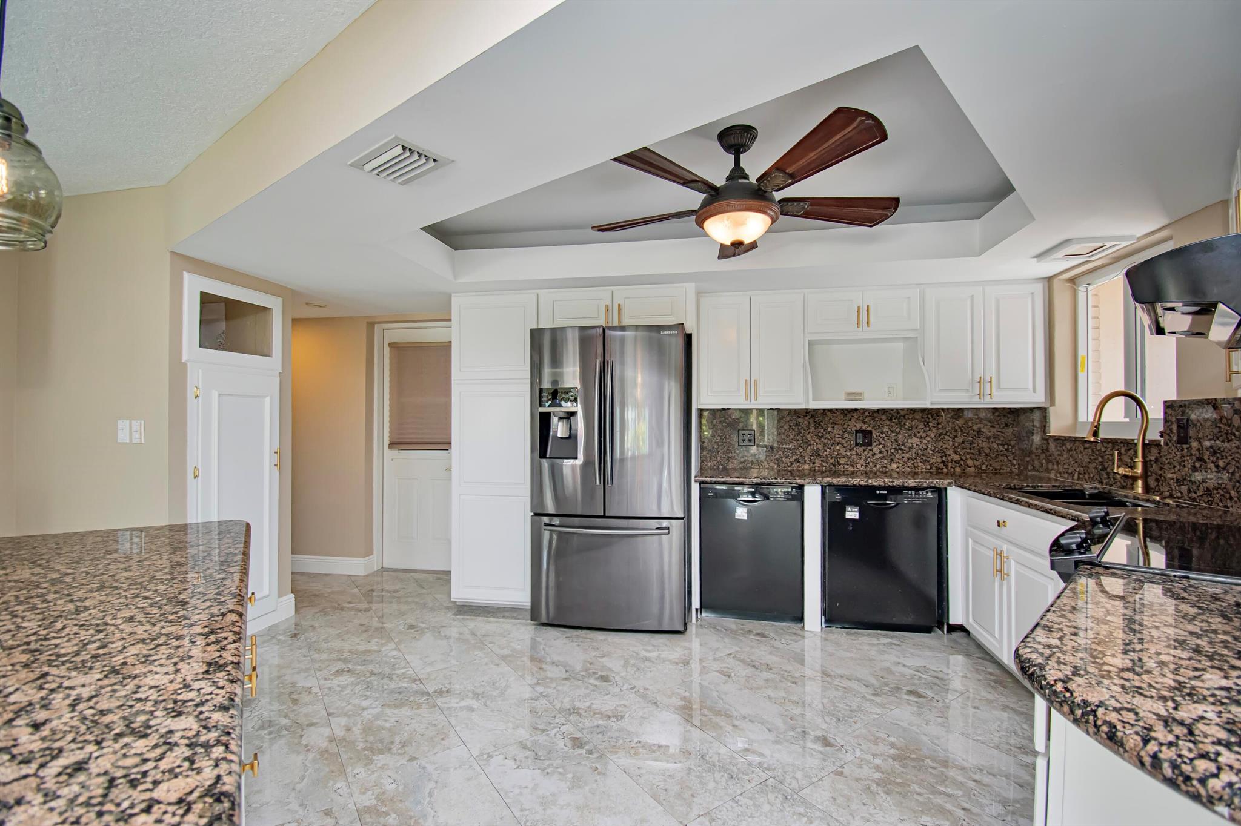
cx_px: 620
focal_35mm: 15
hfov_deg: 100.4
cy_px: 413
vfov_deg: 77.3
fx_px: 517
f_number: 5
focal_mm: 10
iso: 800
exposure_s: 1/100
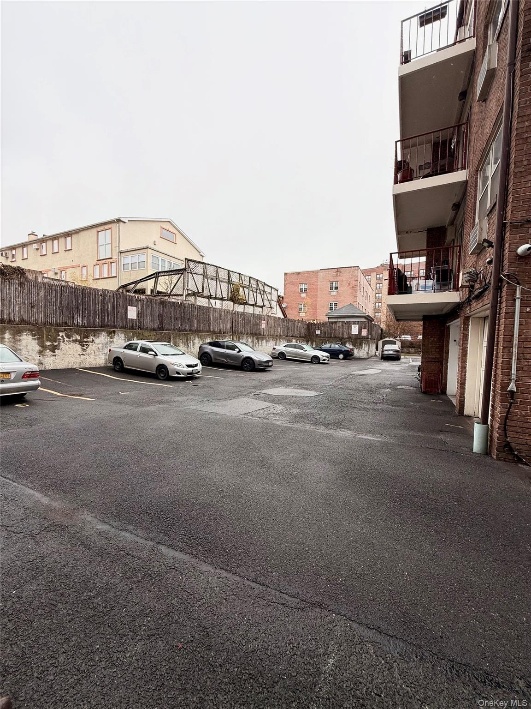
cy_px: 354
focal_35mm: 14
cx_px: 266
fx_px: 286
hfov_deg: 85.7
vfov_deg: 102.1
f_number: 2.2
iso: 50
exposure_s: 1/686
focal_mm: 2.22
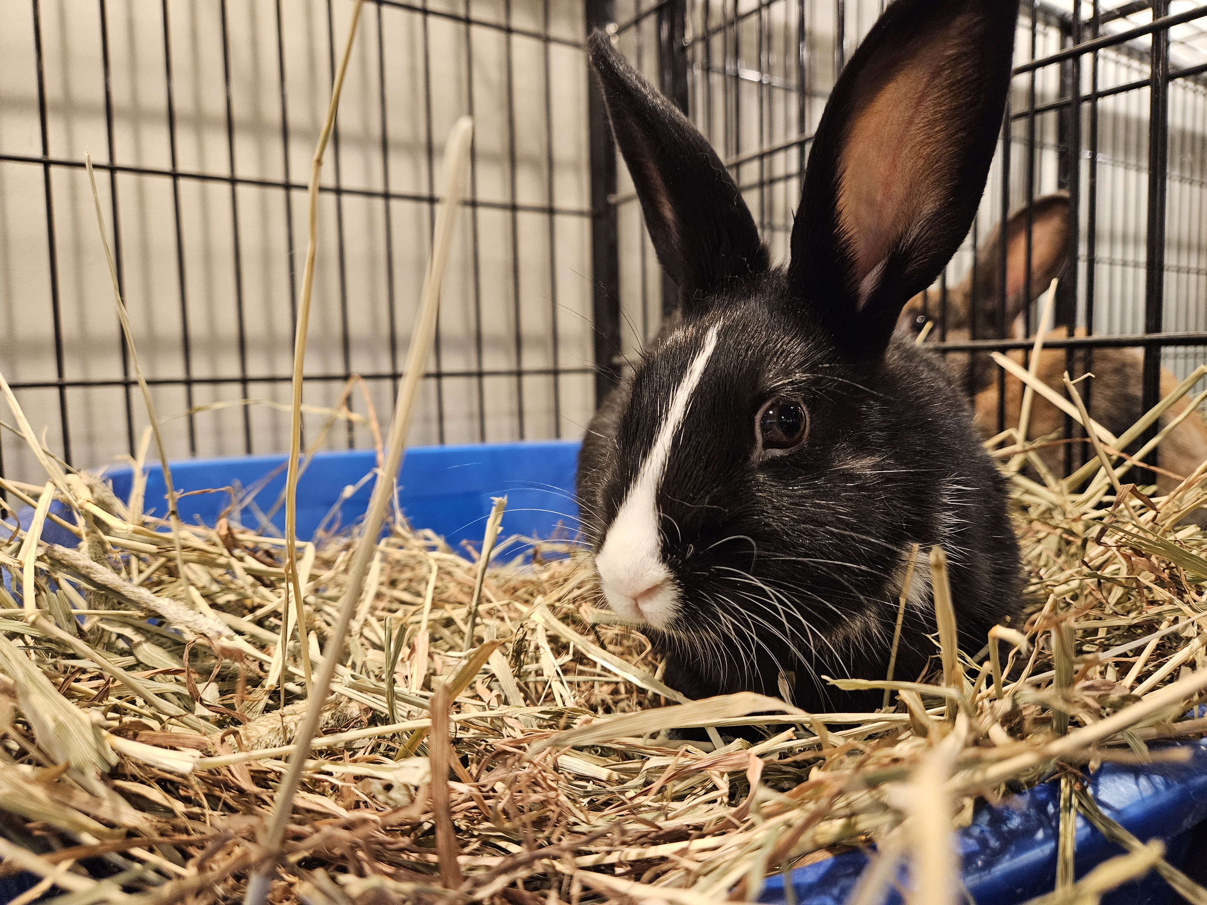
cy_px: 452
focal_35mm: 23
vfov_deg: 58.9
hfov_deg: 73.9
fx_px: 802
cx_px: 604
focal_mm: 5.4
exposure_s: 1/120
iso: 500
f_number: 1.8
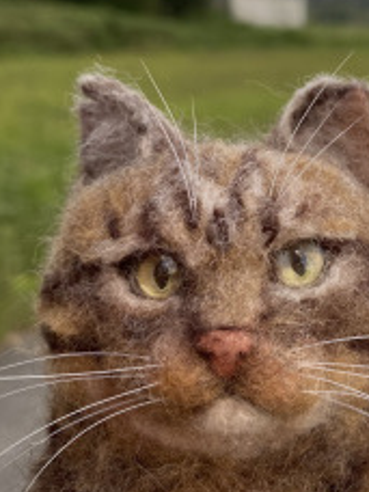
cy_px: 145
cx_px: 370
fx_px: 810
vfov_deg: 33.3
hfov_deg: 24.5
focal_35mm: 57
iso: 32
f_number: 1.8
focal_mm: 4.25
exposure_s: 1/174
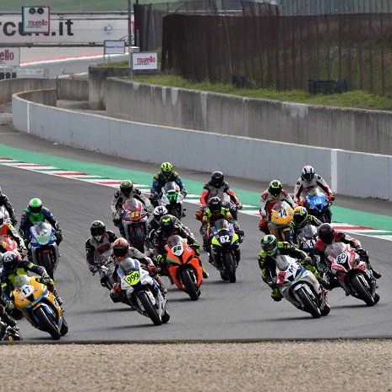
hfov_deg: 2.5
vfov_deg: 2.5
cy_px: 196
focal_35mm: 712
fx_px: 9122
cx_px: 119
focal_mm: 370
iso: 640
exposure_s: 1/1250
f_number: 11
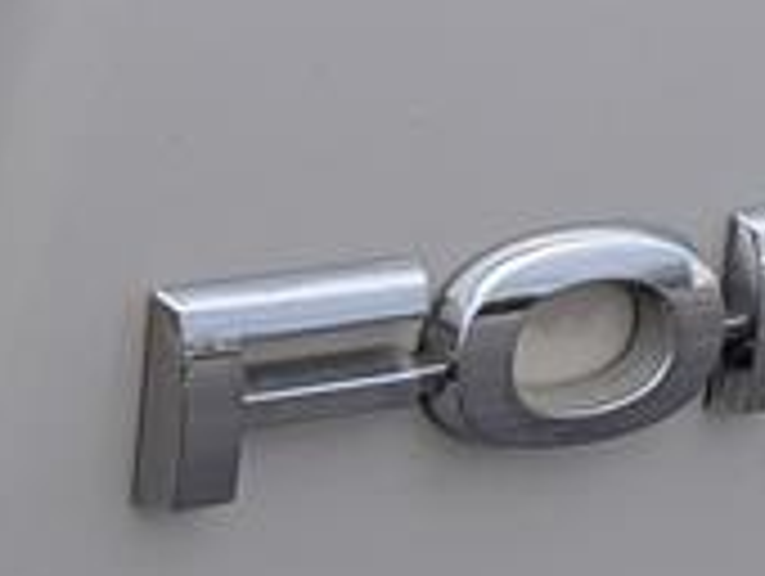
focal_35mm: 184
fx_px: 4072
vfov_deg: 8.1
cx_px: 1058
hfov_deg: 10.4
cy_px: 459
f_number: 1.68
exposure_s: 1/323
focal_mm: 6.9
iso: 23
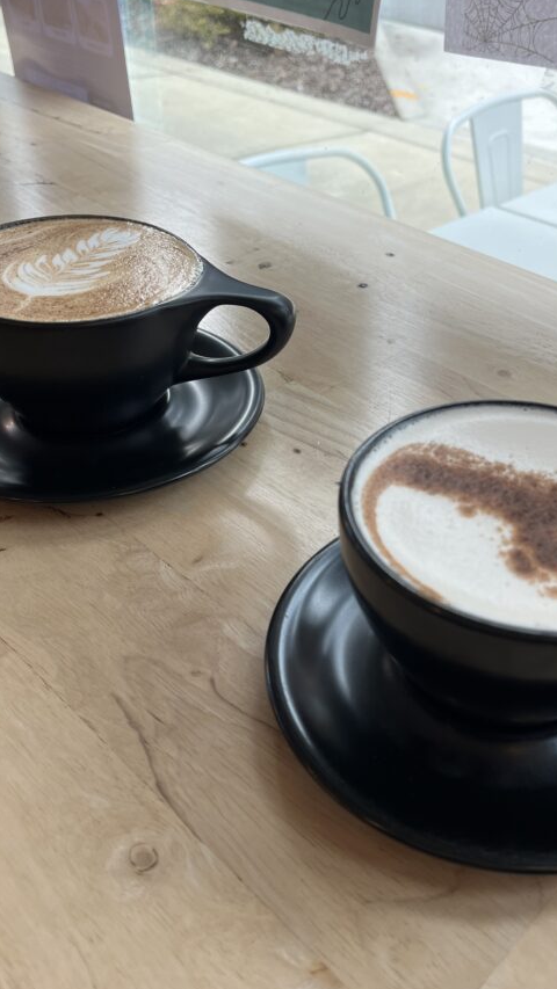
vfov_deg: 58.0
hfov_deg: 34.5
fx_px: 892
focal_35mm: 34
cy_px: 487
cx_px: 349
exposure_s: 1/120
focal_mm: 5.1
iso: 50
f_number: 1.6
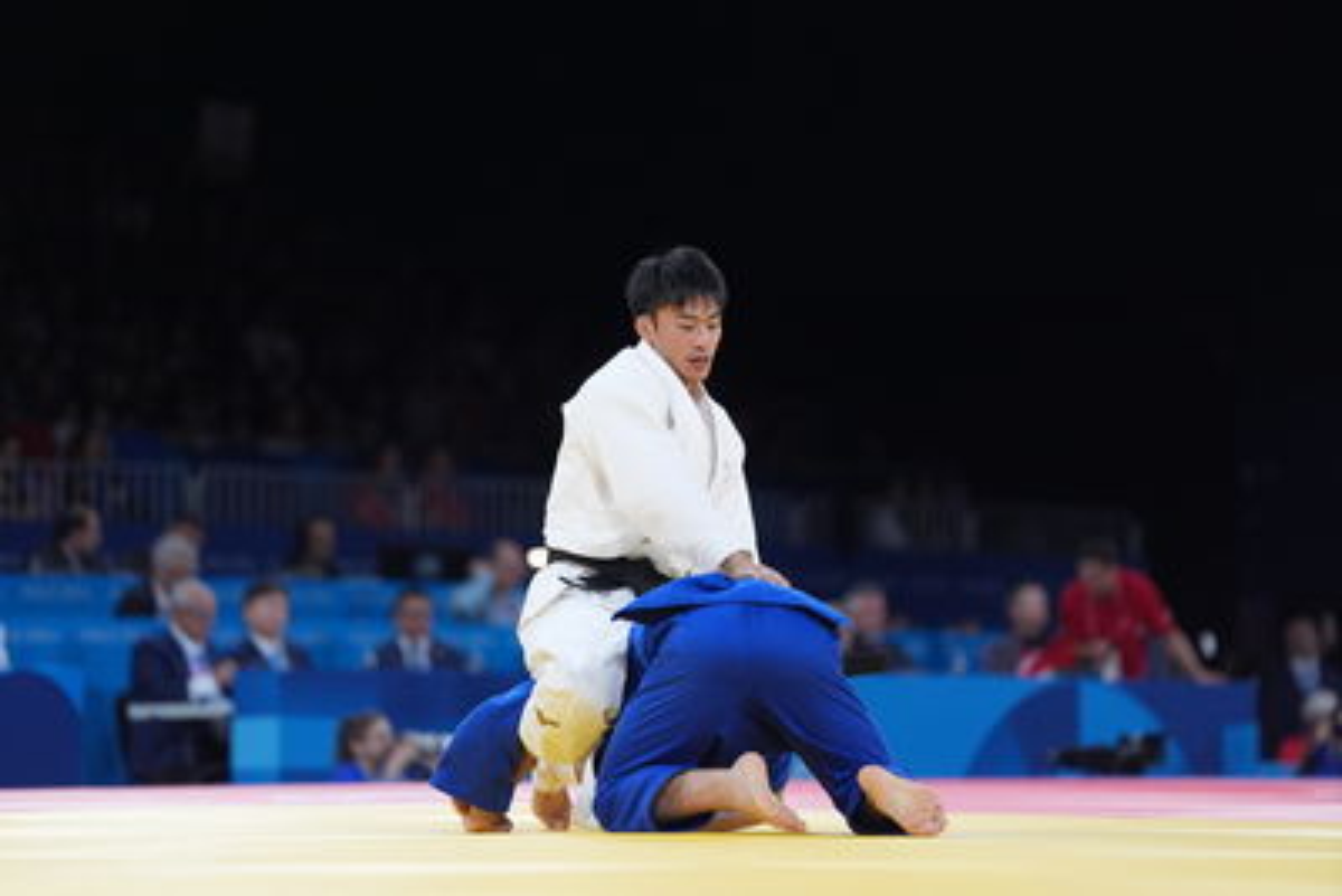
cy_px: 448
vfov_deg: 6.9
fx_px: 7458
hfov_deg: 10.3
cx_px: 671
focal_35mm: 200
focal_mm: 200
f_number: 2.8
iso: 2500
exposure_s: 1/3200
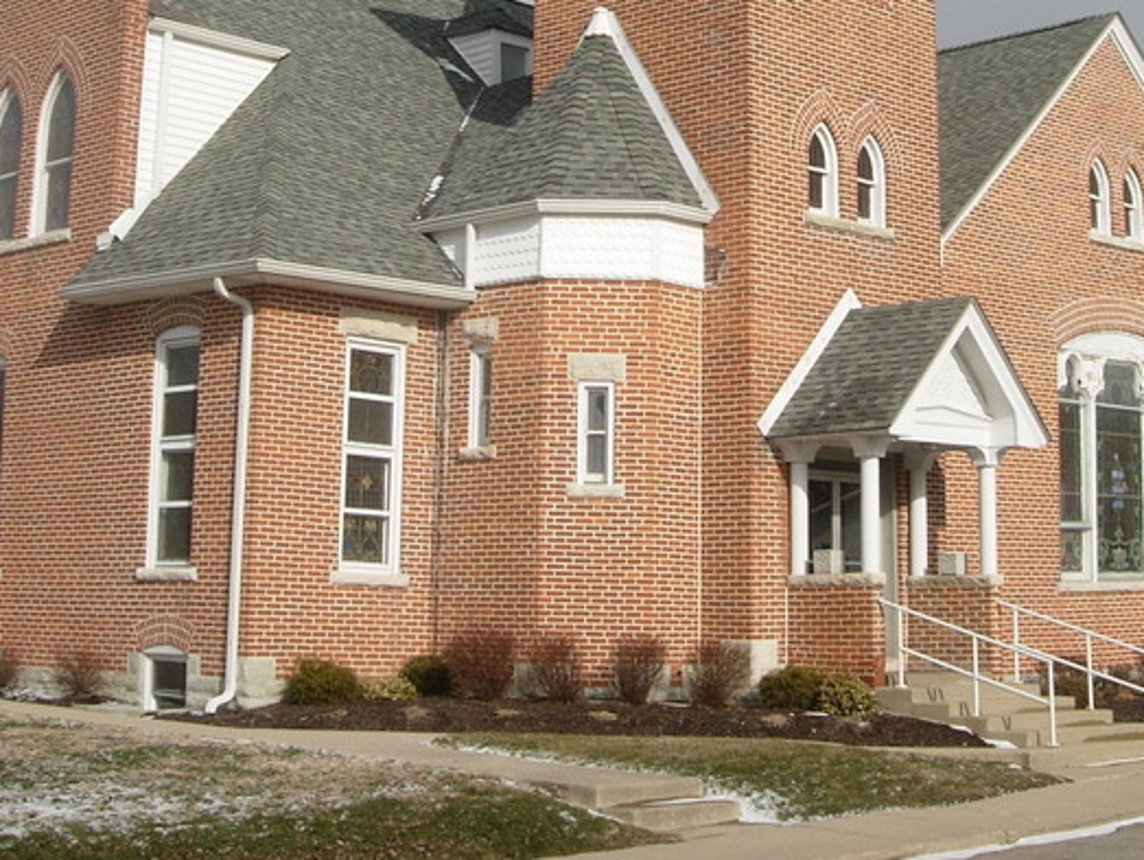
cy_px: 138
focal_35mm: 66
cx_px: 622
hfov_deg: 29.4
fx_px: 2183
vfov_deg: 21.9
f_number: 4.8
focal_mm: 7.8
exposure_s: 1/1149
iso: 79
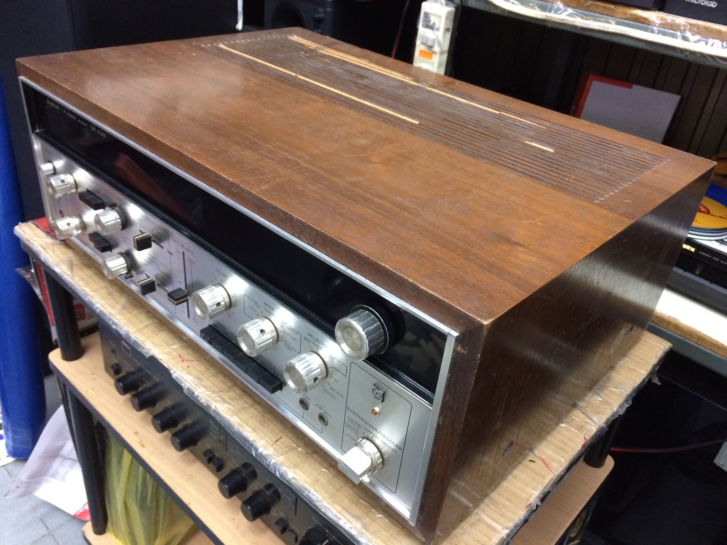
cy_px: 272
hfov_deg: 61.7
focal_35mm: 29
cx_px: 364
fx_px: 609
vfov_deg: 48.2
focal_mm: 4.15
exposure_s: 1/33
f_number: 2.2
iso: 320
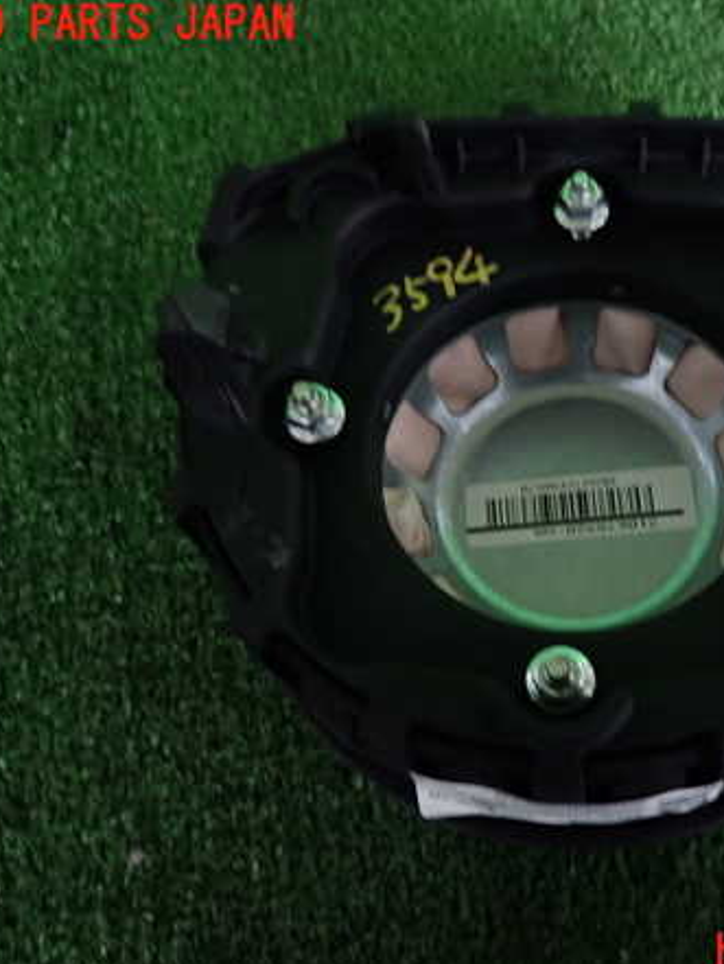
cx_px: 553
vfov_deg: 53.9
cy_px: 490
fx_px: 948
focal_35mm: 34
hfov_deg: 40.5
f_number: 2
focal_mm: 4.5
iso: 320
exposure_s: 1/30
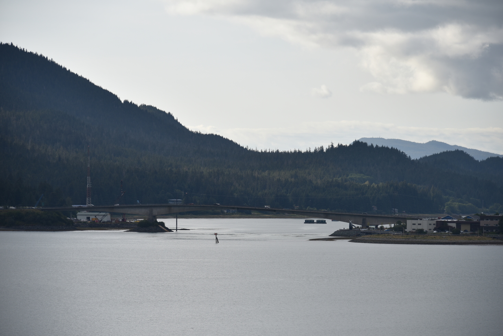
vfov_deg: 8.1
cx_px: 252
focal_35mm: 170
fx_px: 2376
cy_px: 168
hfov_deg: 12.1
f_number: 7.1
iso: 100
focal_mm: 170
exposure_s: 1/400
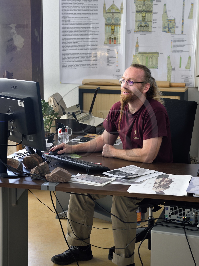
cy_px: 134
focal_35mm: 61
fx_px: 467
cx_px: 100
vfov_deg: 31.7
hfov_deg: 24.0
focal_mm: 56
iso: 800
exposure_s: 1/10
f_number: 6.3
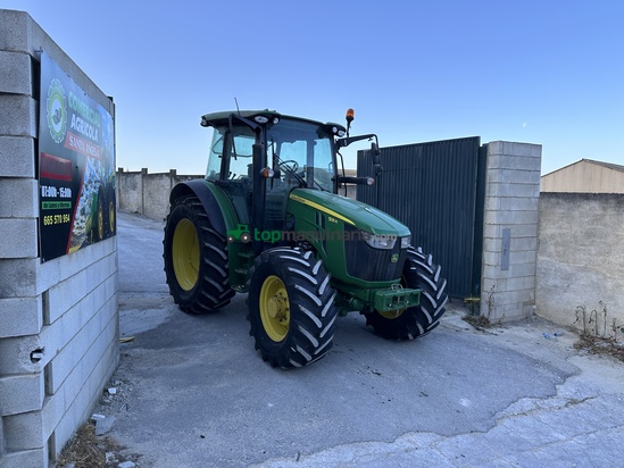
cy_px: 234
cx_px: 312
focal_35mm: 24
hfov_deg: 71.6
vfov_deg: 56.8
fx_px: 433
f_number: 1.78
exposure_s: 1/1107
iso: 80
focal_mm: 6.86
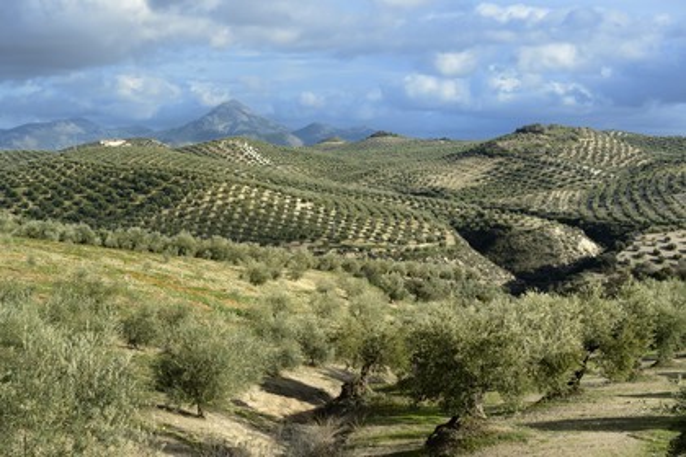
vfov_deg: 19.5
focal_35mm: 70
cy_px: 228
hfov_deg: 28.8
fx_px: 1334
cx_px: 343
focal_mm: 70
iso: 200
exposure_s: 1/500
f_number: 7.1
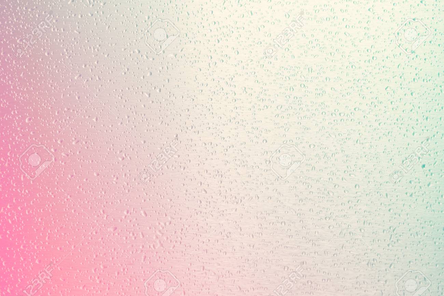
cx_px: 222
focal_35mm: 41
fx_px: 506
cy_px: 148
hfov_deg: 47.4
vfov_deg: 32.6
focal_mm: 27
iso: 200
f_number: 4.5
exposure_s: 1/140
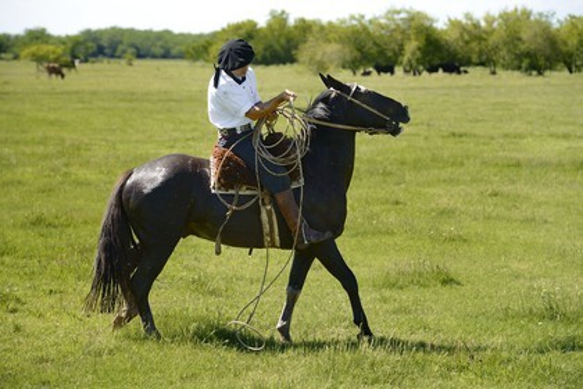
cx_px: 292
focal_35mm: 135
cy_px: 194
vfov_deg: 10.2
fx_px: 2186
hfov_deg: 15.2
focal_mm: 135
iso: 400
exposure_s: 1/800
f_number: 5.6
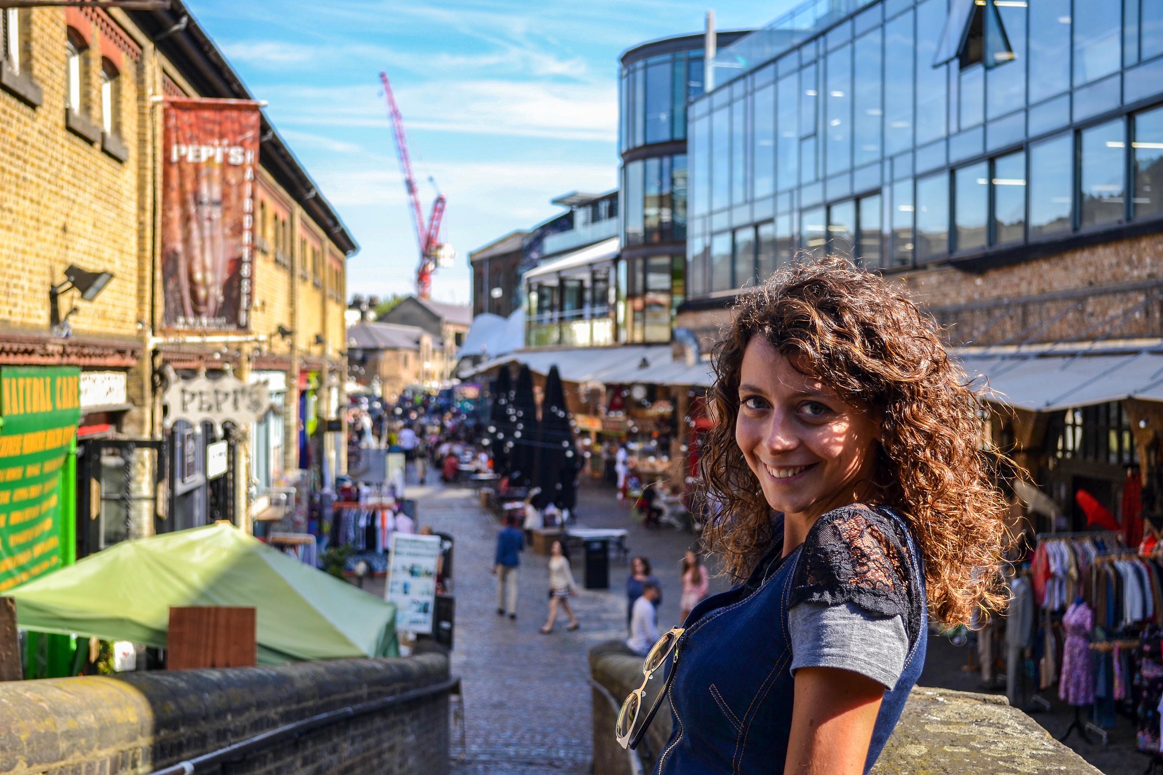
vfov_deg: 26.5
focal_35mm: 51
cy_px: 388
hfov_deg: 38.9
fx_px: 1647
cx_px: 582
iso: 100
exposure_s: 1/250
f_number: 5
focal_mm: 34
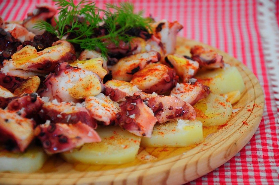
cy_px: 92
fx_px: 987
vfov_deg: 10.7
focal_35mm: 128
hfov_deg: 16.1
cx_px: 140
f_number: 5.6
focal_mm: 85
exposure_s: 1/20
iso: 200
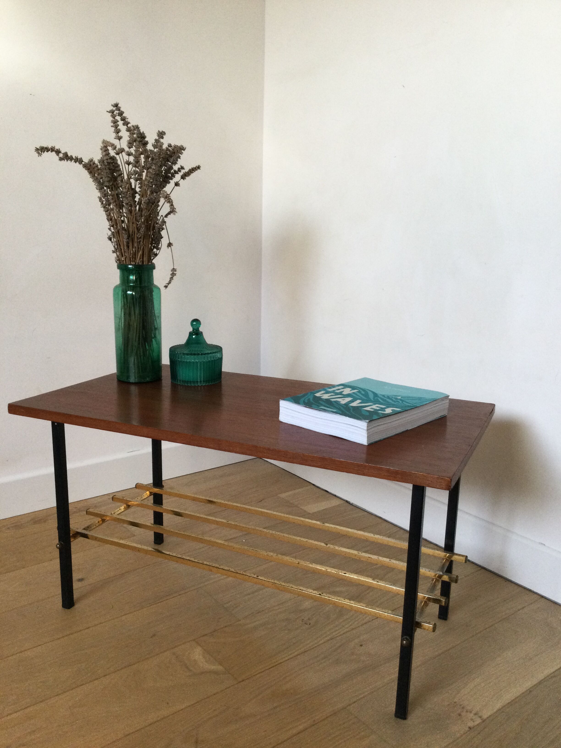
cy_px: 374
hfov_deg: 45.4
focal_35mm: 31
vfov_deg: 58.4
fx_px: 670
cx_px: 280
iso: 50
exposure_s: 1/33
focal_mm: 3.3
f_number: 2.4
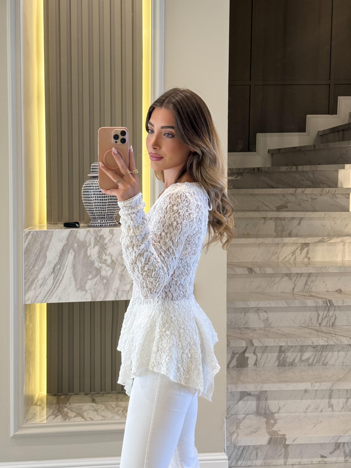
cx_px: 176
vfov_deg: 39.7
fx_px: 649
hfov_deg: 30.3
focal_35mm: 48
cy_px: 234
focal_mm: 6.76
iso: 100
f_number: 1.78
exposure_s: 1/50
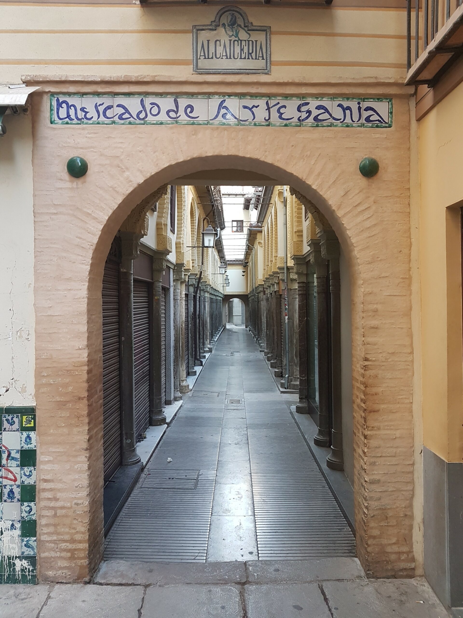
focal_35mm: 26
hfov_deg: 53.1
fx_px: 464
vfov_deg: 67.3
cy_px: 309
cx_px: 232
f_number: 1.7
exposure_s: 1/50
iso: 100
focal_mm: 4.2
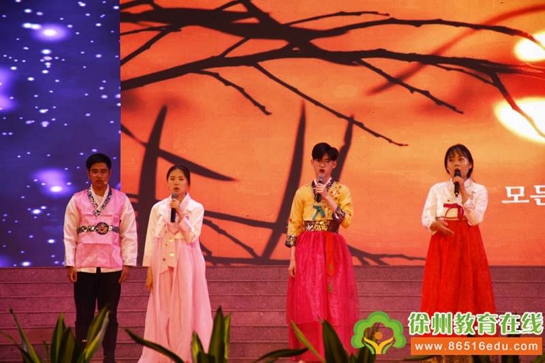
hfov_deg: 12.2
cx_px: 272
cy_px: 182
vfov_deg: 8.2
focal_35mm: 168
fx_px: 2543
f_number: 5.6
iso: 110
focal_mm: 112
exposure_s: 1/25
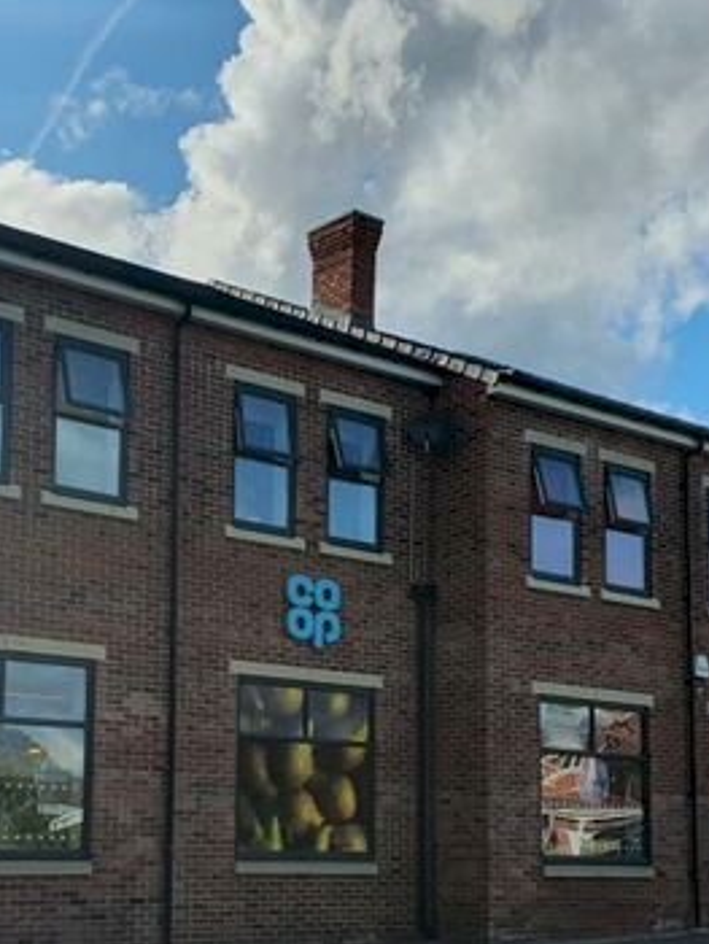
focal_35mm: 52
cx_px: 272
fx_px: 1418
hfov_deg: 28.0
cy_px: 662
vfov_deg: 36.2
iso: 50
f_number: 2.4
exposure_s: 1/1852
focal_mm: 4.32
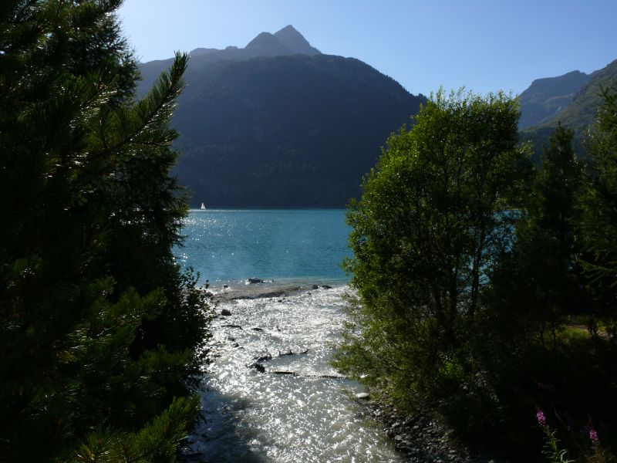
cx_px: 308
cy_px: 232
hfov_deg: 52.6
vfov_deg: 40.7
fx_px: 624
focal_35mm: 35
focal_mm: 7.4
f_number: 8
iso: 100
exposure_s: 1/400
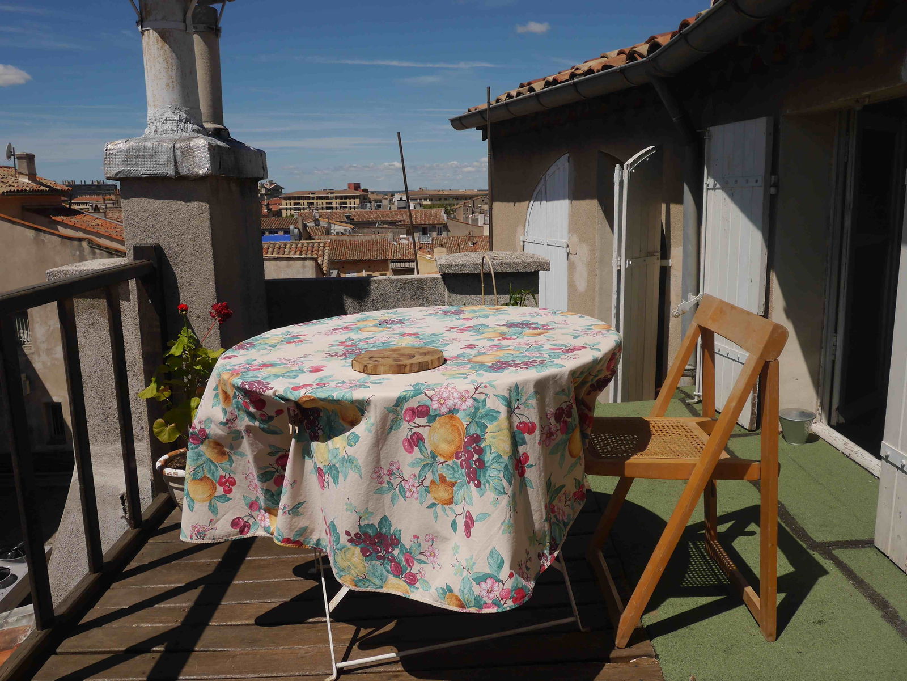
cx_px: 454
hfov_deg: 63.4
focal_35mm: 28
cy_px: 340
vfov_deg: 49.8
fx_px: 734
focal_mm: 14
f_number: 9
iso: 160
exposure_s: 1/800
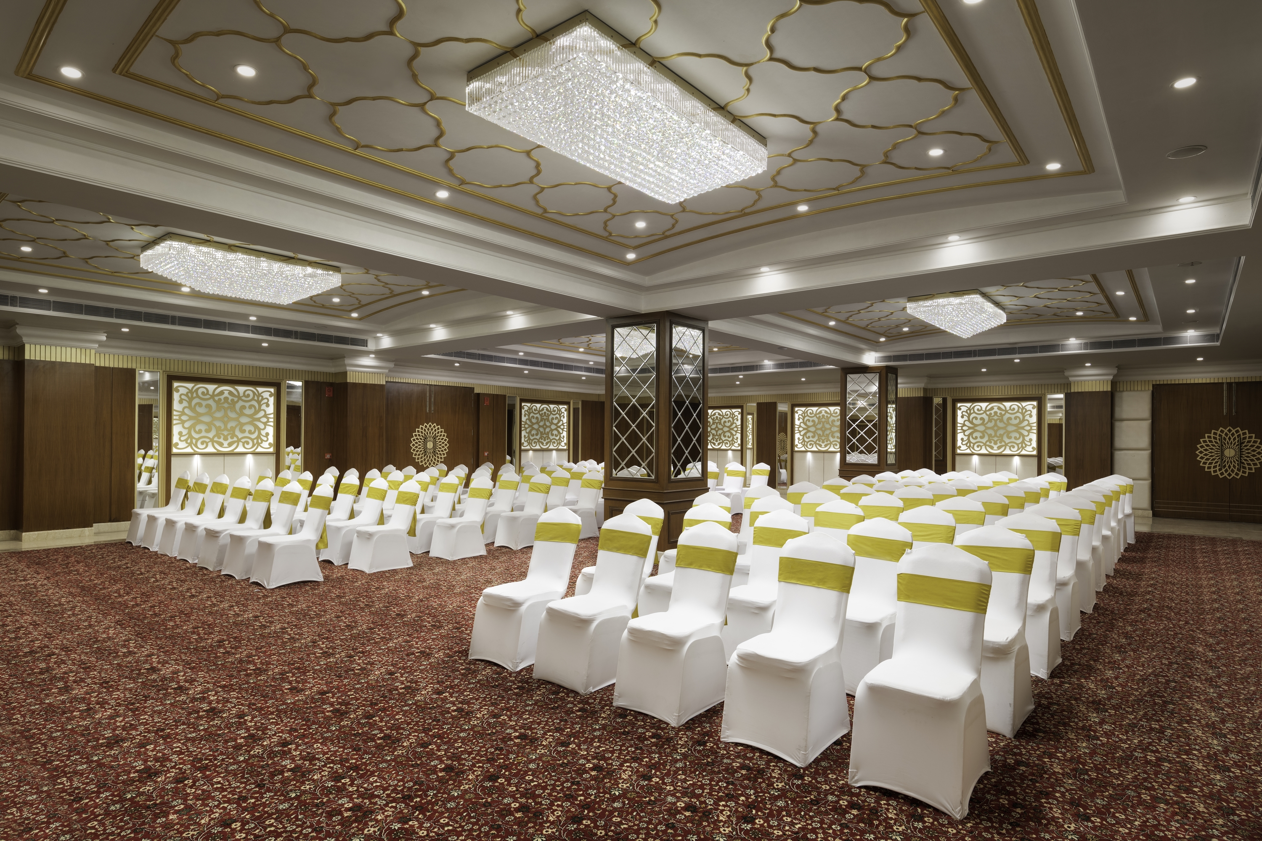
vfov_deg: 64.6
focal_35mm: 19
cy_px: 420
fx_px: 666
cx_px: 631
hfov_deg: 86.9
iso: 100
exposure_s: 1/1.25
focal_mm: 19
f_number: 8
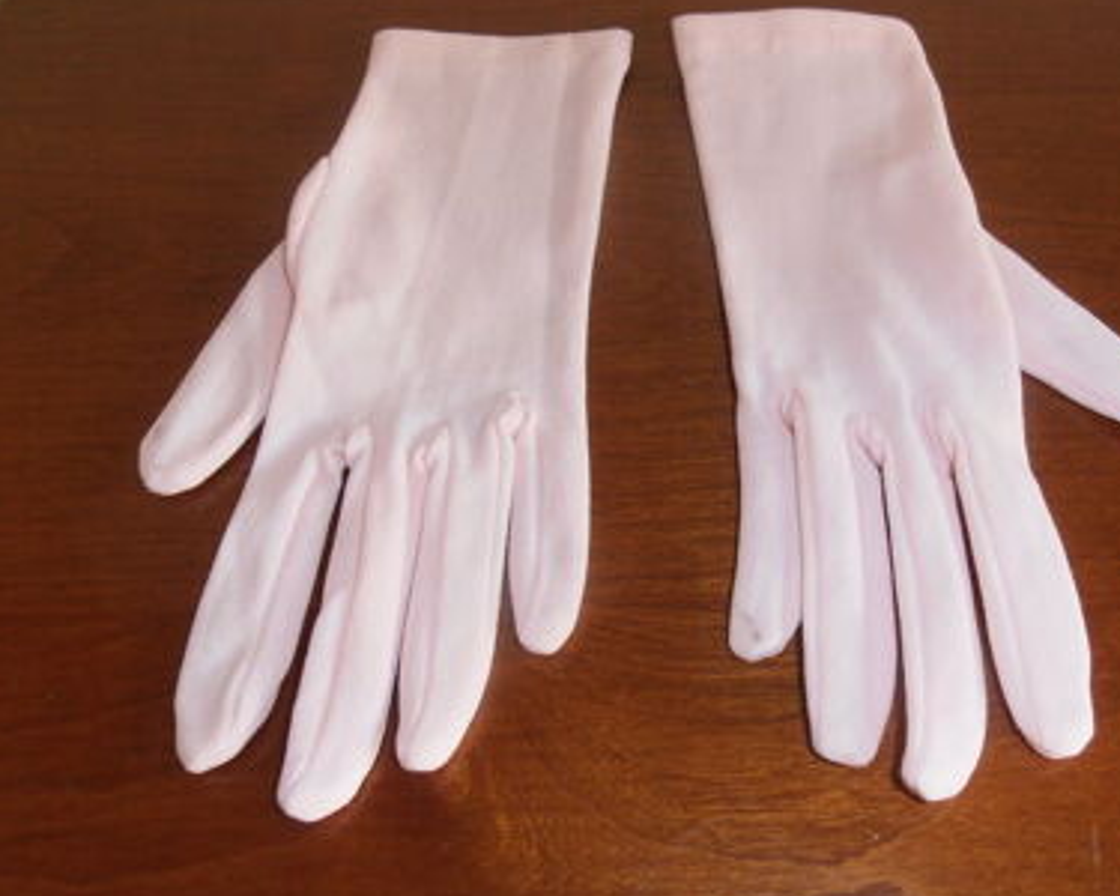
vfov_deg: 48.5
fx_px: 994
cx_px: 687
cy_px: 472
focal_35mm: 30
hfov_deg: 58.2
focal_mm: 4.2
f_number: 3
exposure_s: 1/30
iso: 125
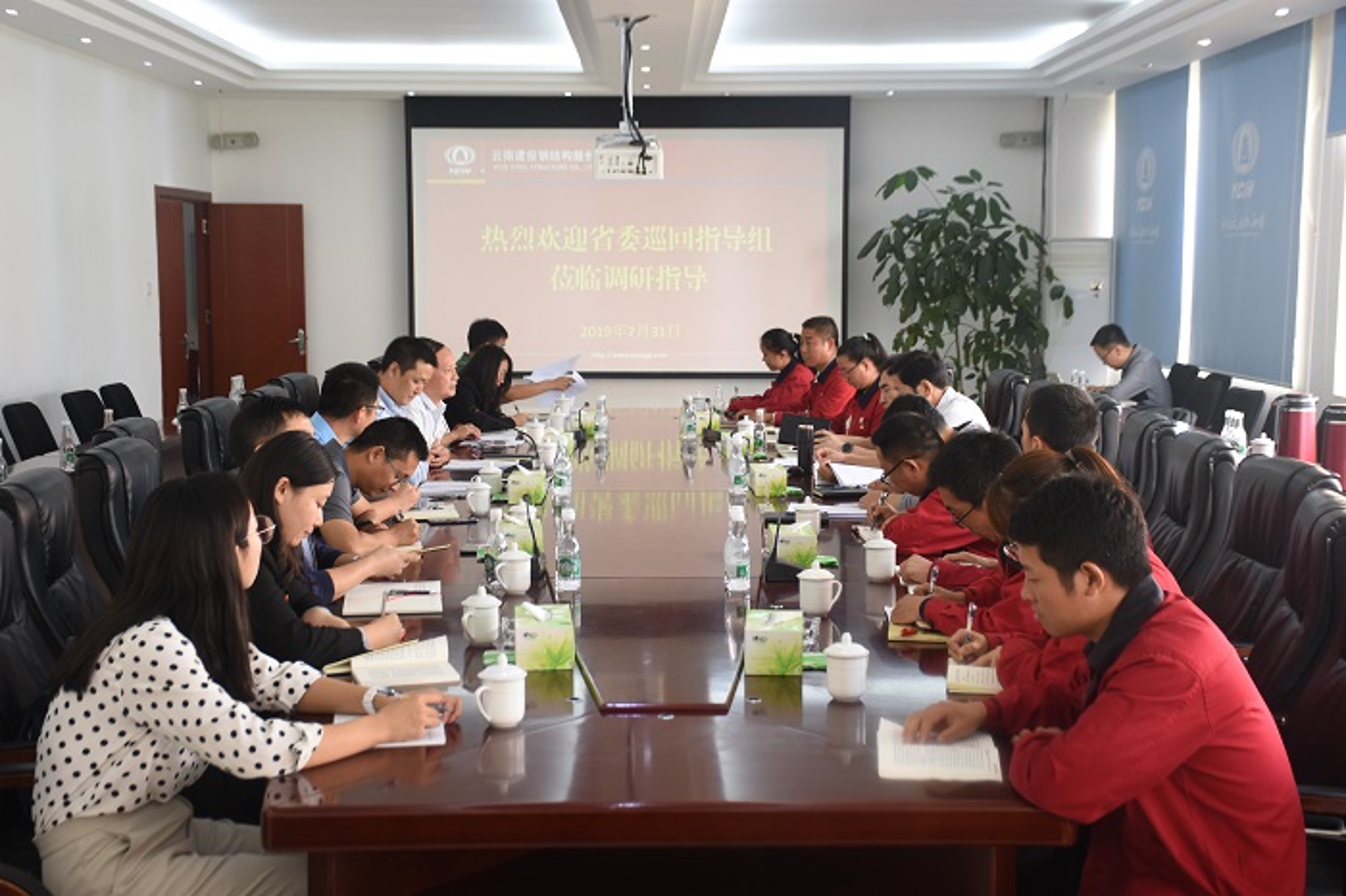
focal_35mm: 51
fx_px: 1906
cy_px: 448
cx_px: 673
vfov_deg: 26.5
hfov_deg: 38.9
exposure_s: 1/80
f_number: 4.5
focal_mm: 34
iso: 400
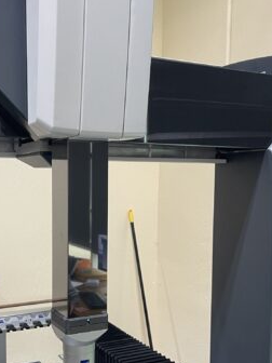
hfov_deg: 32.7
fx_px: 461
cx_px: 98
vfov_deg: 42.7
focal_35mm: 44
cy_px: 218
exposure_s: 1/84
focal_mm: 5.1
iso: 125
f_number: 1.6
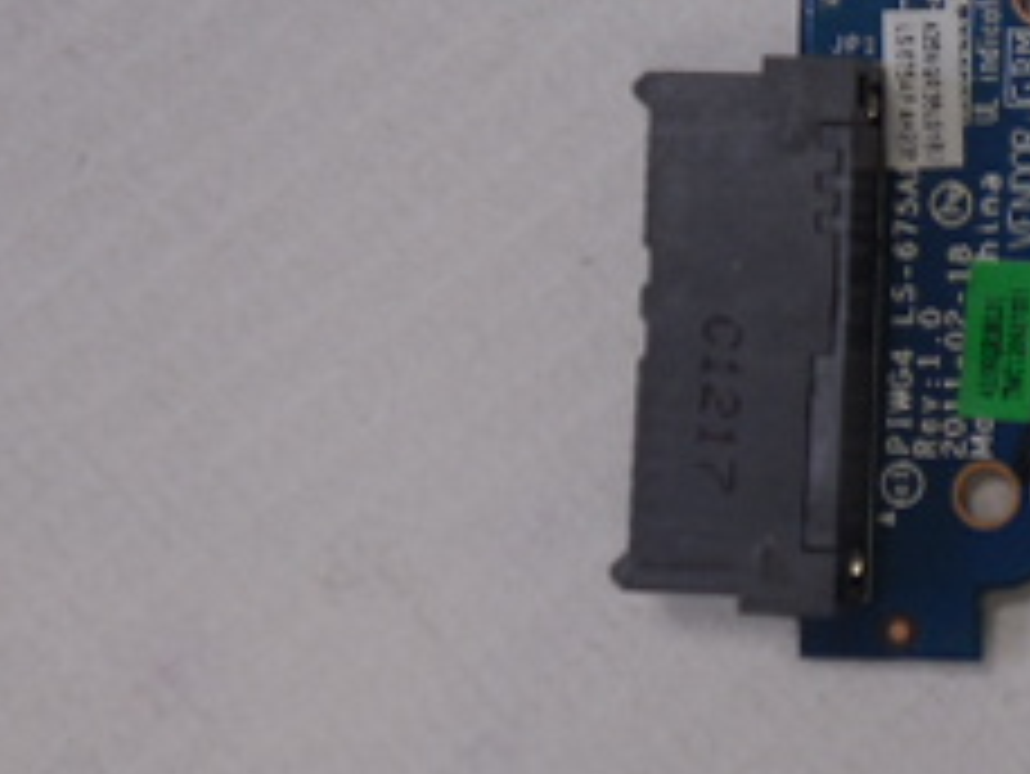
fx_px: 3156
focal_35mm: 106
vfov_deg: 13.8
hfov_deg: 17.2
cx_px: 1399
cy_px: 54
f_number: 4.2
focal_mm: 6.8
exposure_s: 1/30
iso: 180
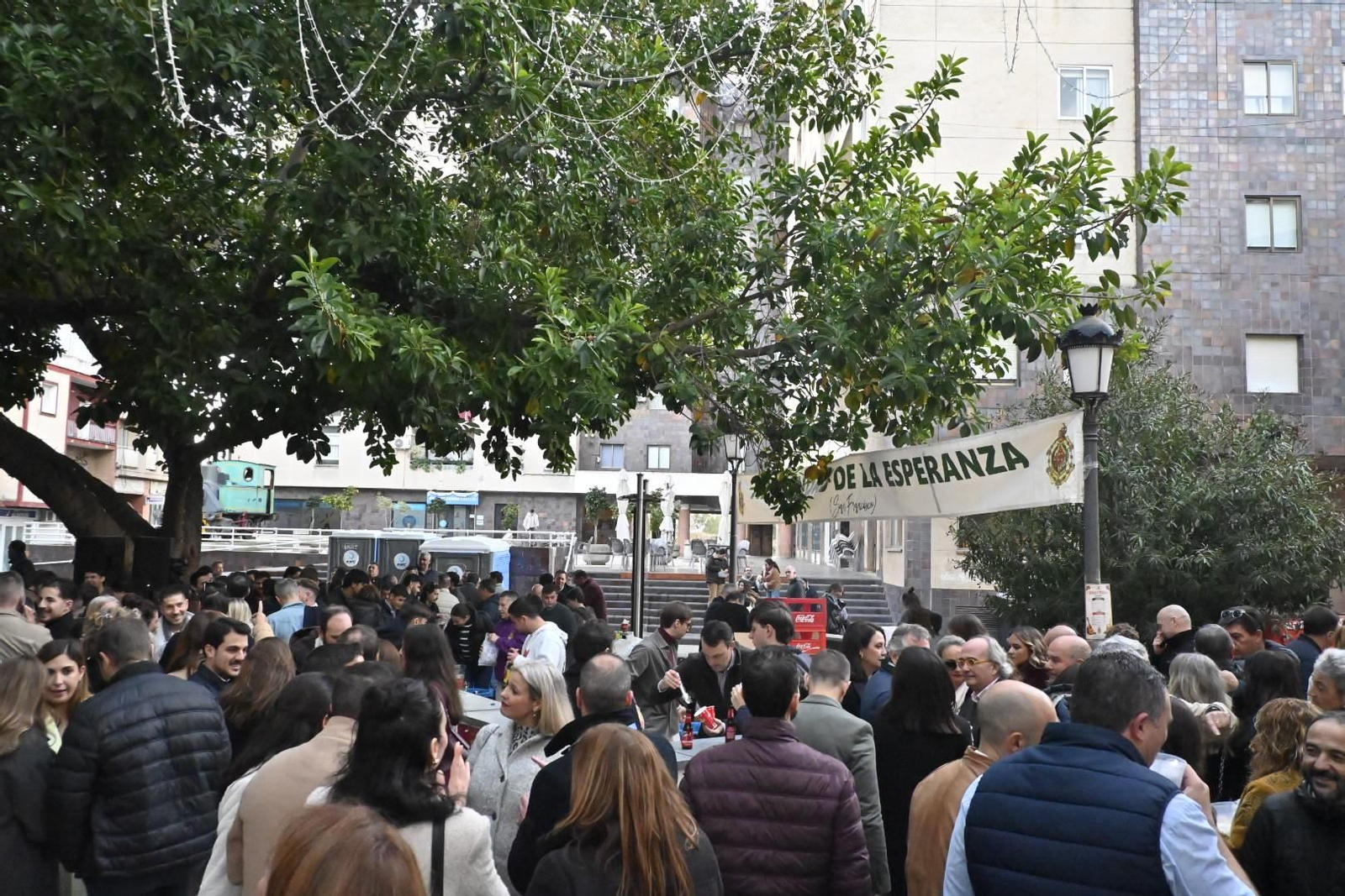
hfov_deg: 63.2
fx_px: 1093
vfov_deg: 44.6
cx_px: 672
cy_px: 448
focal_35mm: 29
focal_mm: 19.5
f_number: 6.3
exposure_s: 1/160
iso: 6400
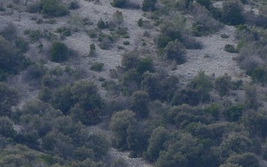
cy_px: 353
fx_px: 5896
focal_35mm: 810
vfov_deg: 1.6
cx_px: 608
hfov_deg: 2.6
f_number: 10
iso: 400
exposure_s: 1/400
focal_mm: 170
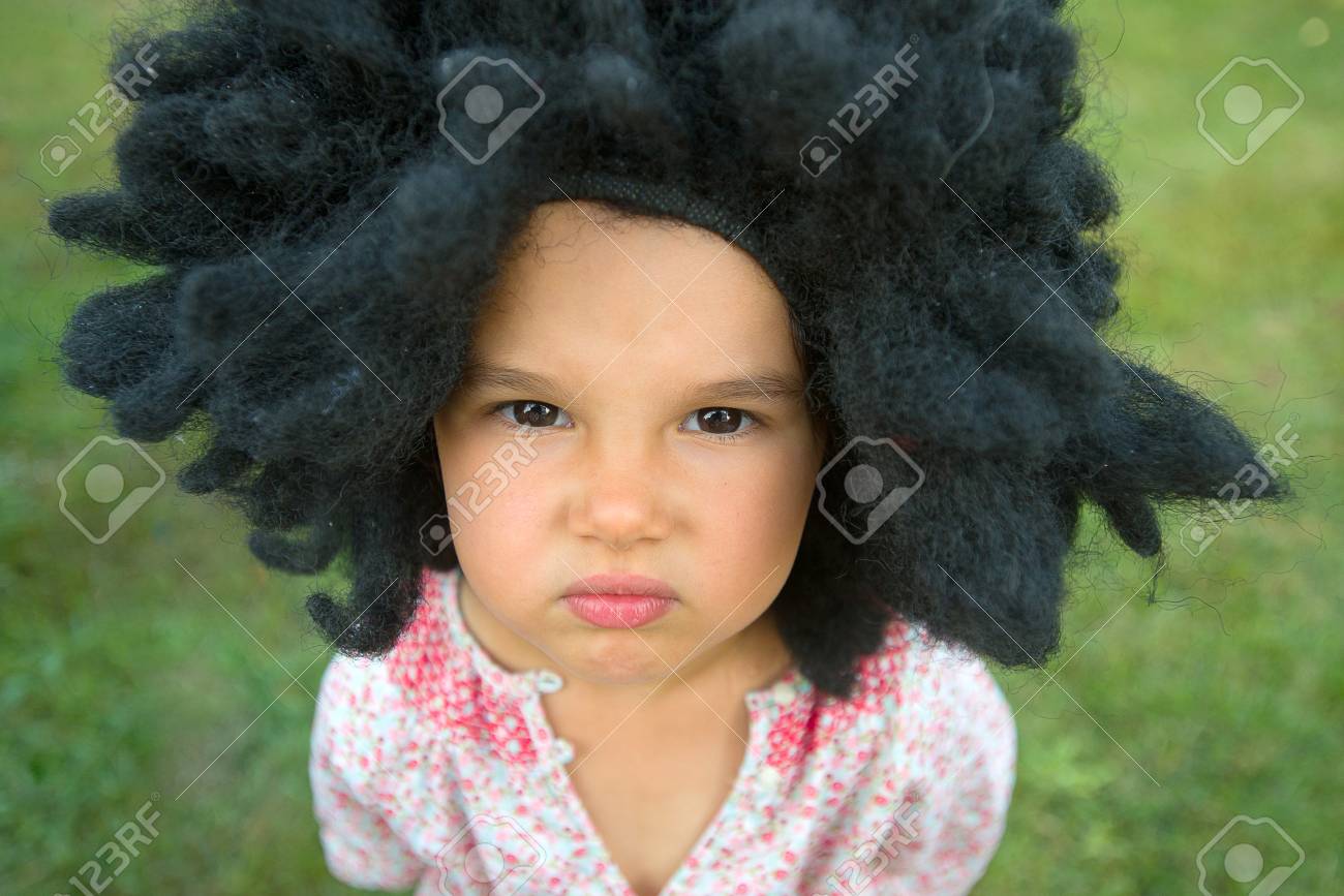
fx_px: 1120
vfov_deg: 43.6
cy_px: 448
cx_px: 672
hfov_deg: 61.9
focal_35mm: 30
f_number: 4
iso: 320
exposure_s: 1/500
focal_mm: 30
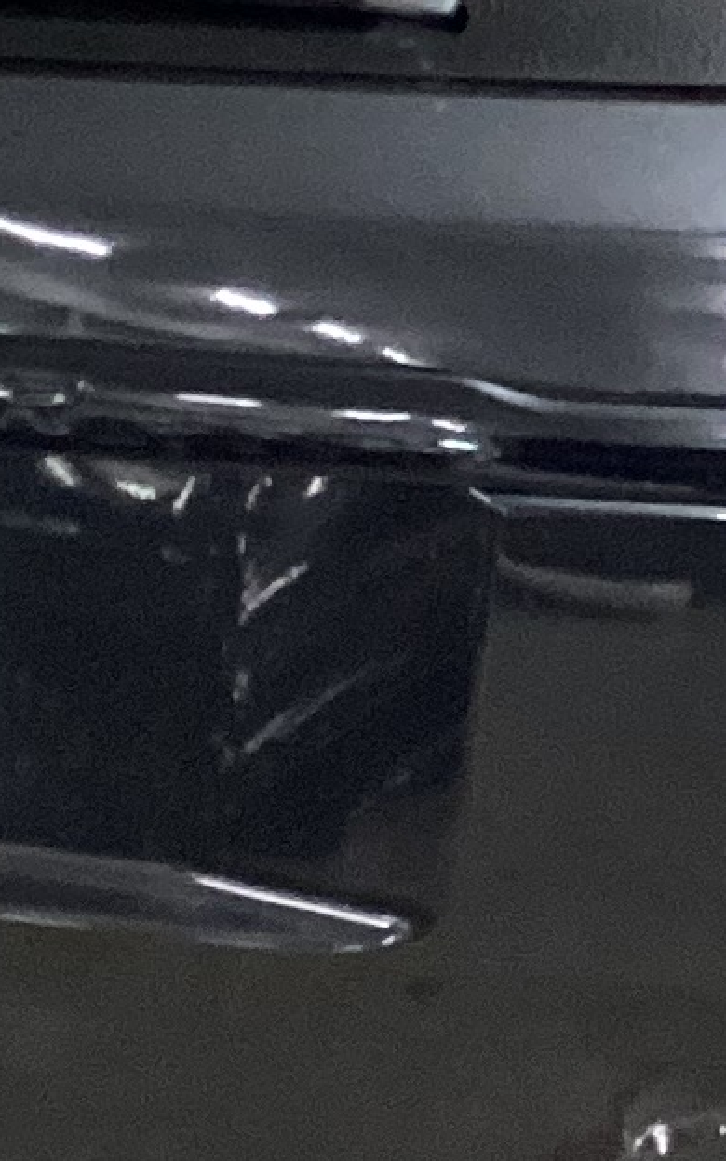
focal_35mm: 172
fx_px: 5445
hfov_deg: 7.6
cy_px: 514
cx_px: 780
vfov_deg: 12.2
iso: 320
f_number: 2.4
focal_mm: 3.3
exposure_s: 1/33
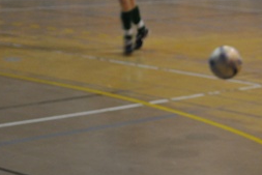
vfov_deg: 9.3
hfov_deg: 13.9
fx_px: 1070
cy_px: 15
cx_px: 220
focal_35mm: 147
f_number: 5.3
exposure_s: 1/80
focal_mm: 46
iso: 1600
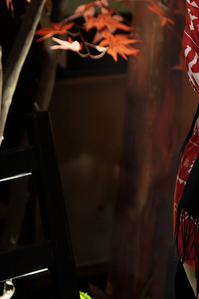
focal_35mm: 148
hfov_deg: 9.0
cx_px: 293
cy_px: -9
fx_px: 1228
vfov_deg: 13.7
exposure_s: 1/400
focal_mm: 45
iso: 2000
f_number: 1.8
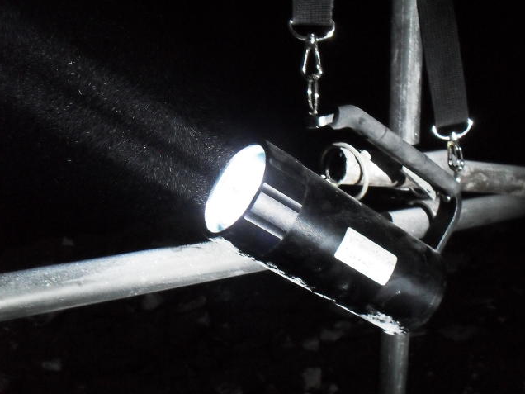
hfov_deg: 42.9
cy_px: 206
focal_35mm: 44
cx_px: 269
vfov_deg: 32.9
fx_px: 667
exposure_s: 1/15
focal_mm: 6.3
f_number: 3.2
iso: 400
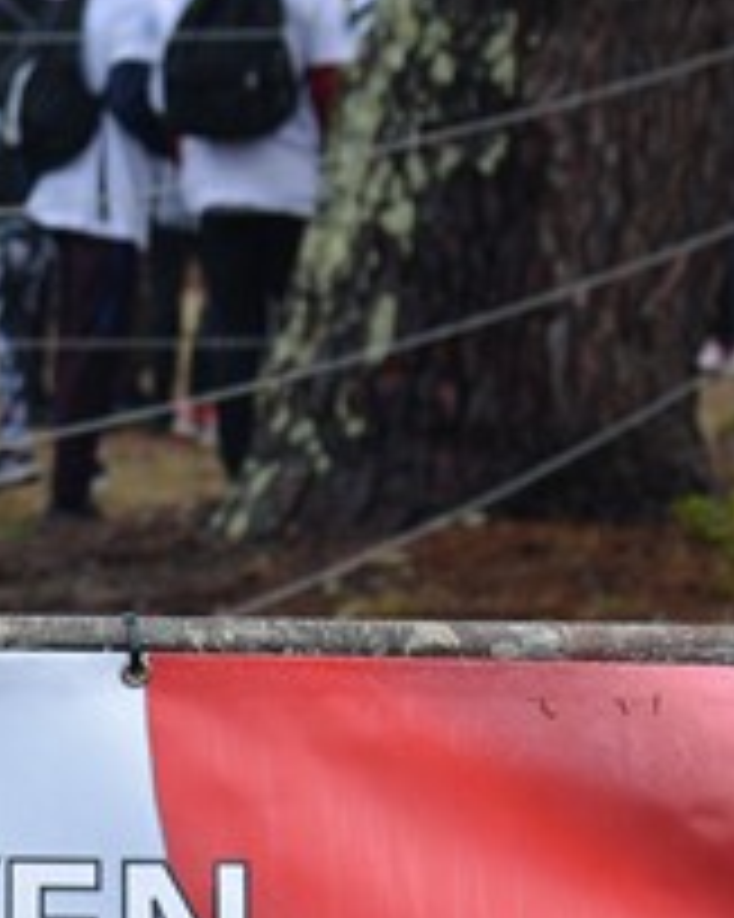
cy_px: 518
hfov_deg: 4.4
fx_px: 9294
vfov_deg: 5.7
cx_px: -842
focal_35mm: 342
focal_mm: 58
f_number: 4.5
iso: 400
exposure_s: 1/320
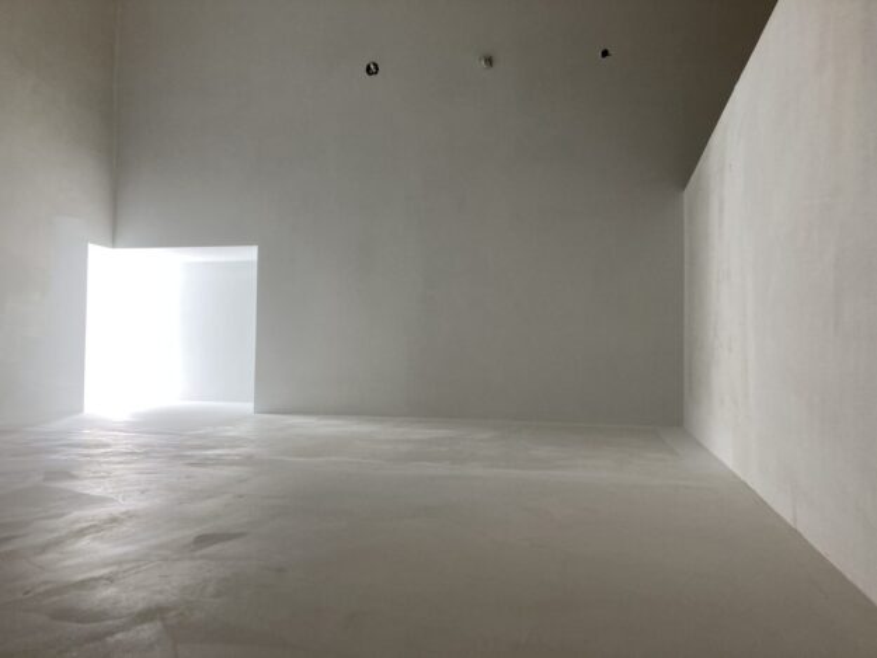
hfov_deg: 63.4
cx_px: 438
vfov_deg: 49.8
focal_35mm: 28
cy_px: 329
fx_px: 710
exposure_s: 1/100
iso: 50
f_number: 1.8
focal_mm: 3.99
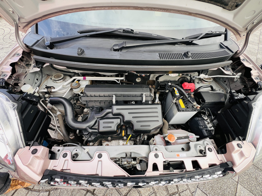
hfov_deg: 106.2
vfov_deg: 89.9
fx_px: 98
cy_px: 98
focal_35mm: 13
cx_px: 131
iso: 40
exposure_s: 1/99
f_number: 1.8
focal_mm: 1.57
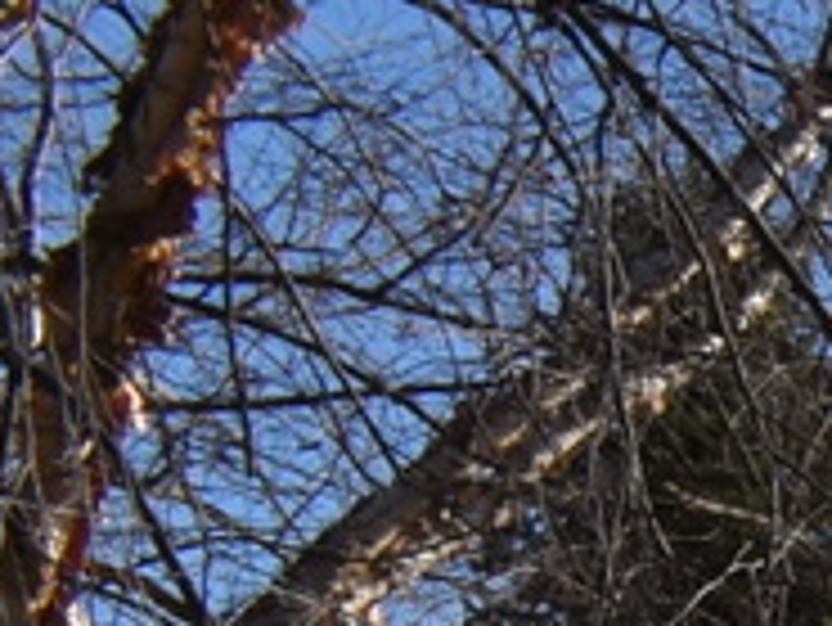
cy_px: 1982
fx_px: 5460
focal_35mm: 227
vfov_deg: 6.0
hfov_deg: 6.8
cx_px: 3306
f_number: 11
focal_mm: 18
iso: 100
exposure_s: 1/200
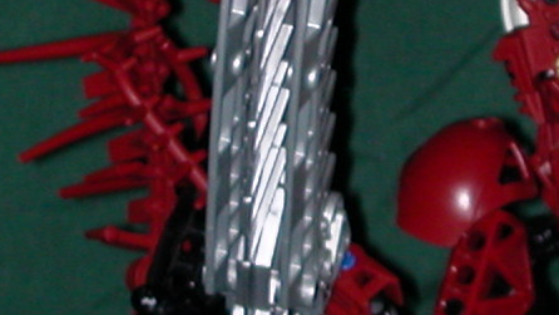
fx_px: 4225
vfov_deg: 4.3
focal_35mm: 285
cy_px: 236
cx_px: 462
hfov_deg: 7.6
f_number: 3.8
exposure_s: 1/59.9
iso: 100
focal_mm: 11.1
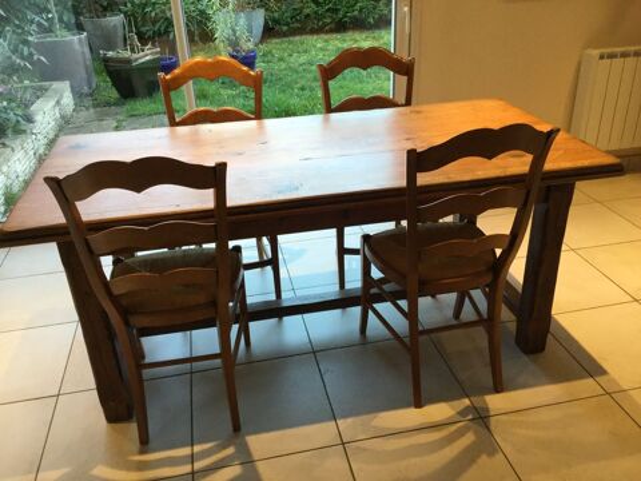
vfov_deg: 45.4
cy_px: 240
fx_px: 574
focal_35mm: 31
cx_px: 320
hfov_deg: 58.4
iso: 32
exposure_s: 1/33
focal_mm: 3.3
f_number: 2.4
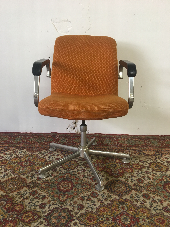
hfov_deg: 48.2
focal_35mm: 29
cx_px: 85
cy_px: 114
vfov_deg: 61.7
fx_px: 190
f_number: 2.2
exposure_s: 1/33
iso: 100
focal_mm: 4.15
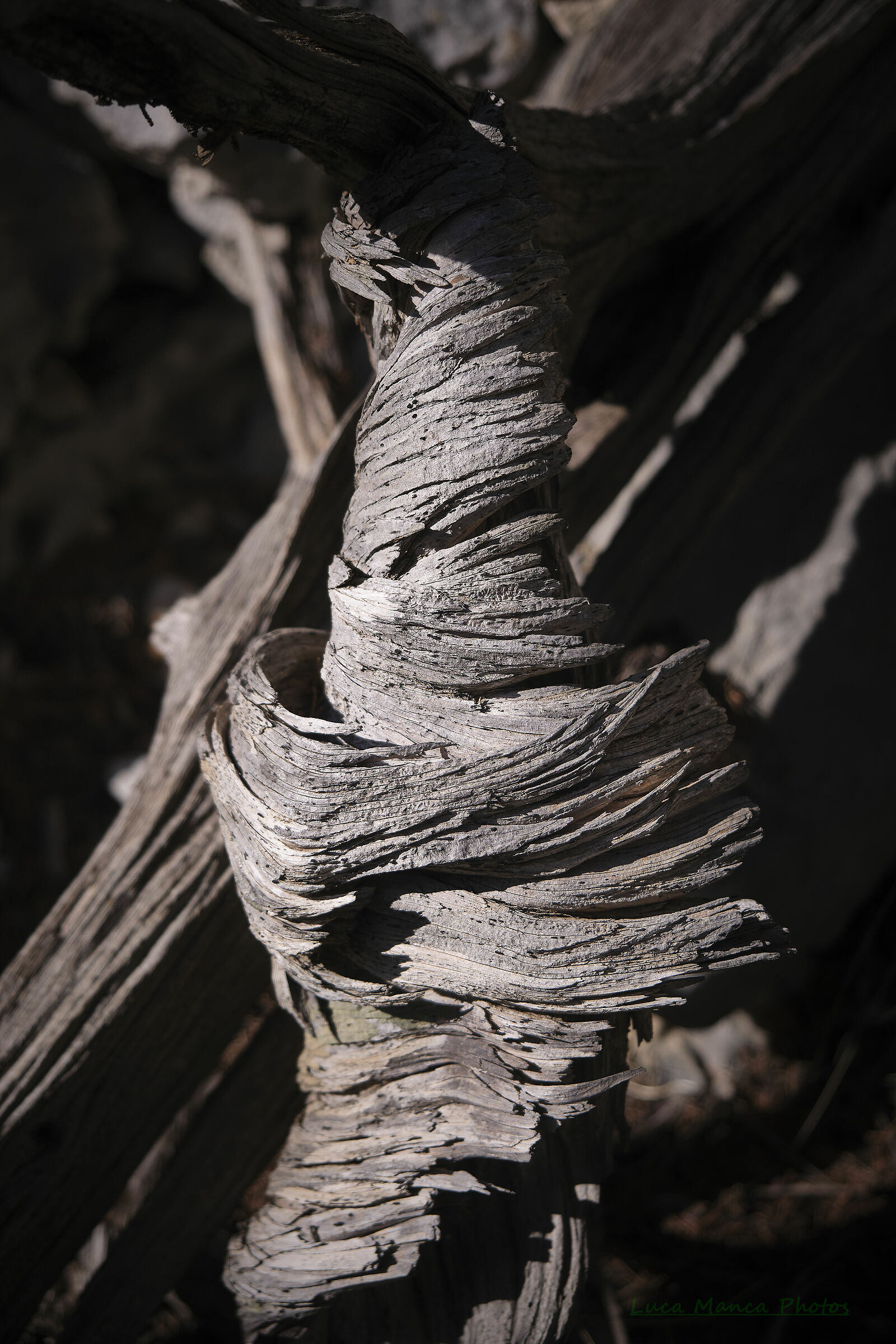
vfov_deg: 41.9
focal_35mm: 47
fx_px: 1755
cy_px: 672
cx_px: 448
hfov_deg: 28.6
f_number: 3.6
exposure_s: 1/2200
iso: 320
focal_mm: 31.5
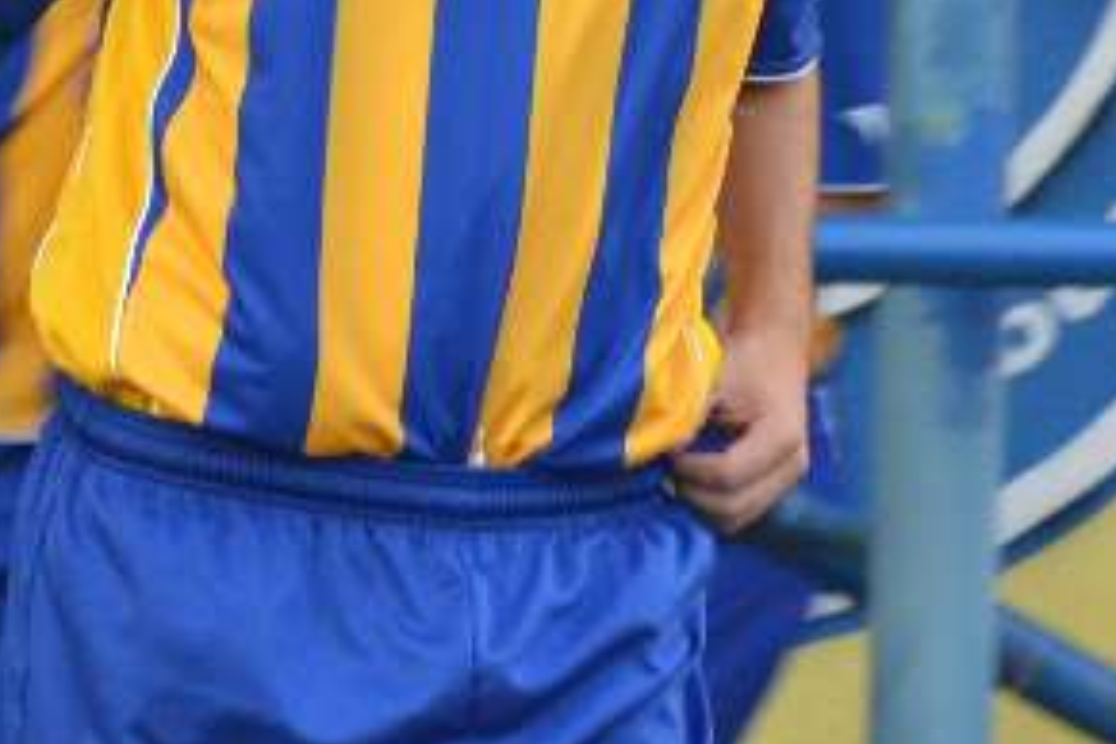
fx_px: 22938
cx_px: 2025
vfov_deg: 1.9
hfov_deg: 2.8
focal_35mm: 740
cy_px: -274
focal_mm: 112
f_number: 5
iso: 800
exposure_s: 1/60
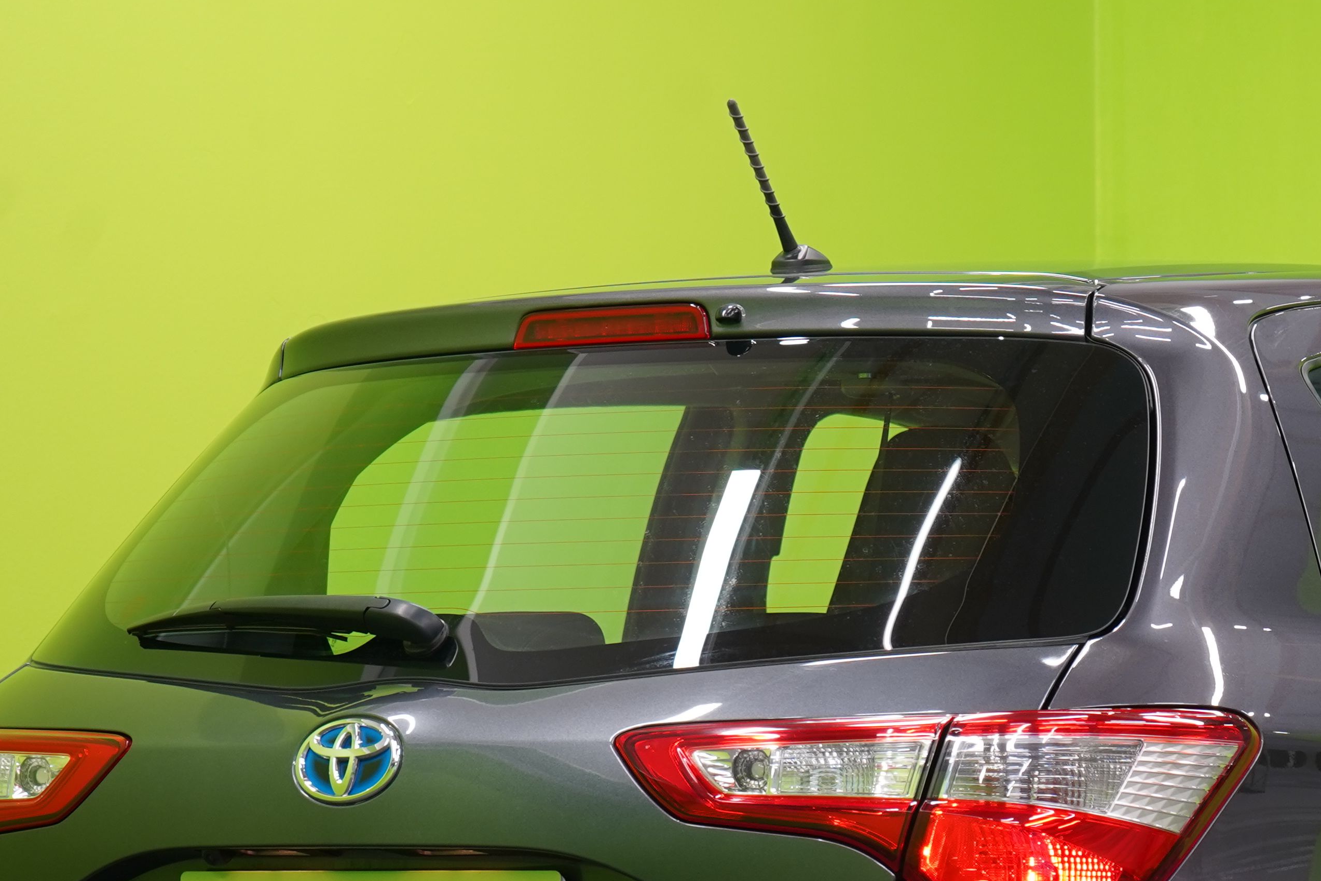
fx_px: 6054
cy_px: 850
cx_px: 1141
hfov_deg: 12.4
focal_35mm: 165
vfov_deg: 8.3
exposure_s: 1/25
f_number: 5.6
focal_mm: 70
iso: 400
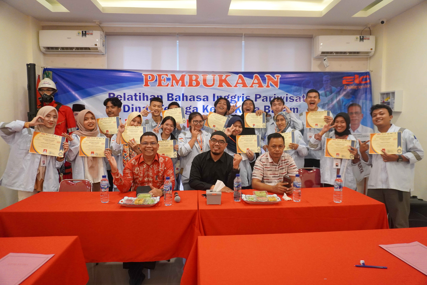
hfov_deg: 73.7
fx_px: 285
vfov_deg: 53.1
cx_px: 214
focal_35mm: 24
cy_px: 142
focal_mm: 16
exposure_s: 1/160
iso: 2000
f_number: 4
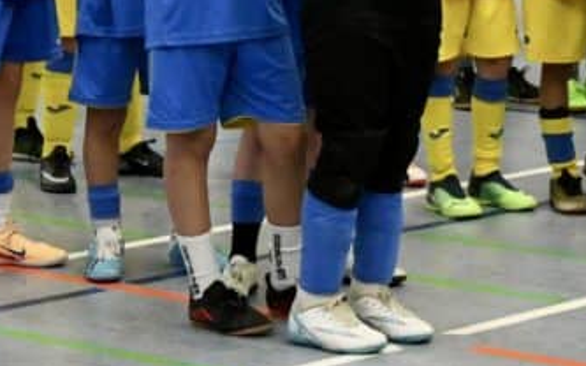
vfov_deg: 6.1
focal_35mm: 213
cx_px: 491
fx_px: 3401
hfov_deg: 9.8
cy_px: -196
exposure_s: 1/800
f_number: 2.8
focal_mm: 34
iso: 5000
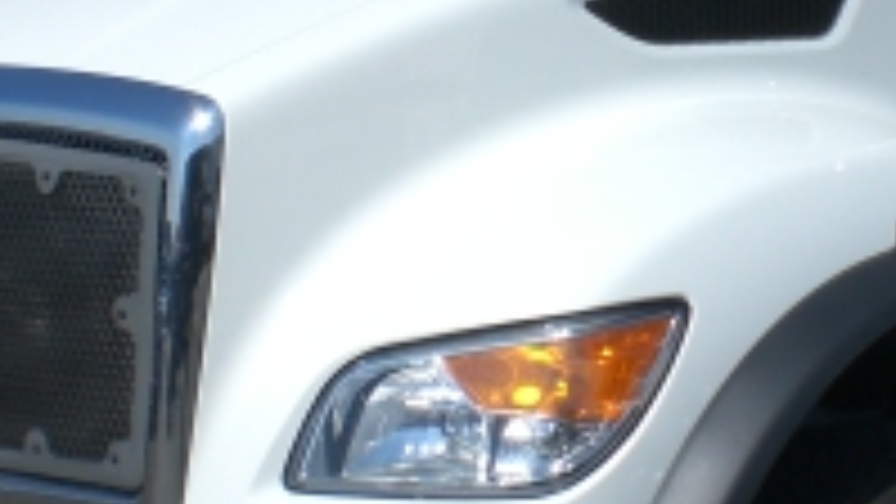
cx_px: 946
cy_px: 166
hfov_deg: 15.8
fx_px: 3160
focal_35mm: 133
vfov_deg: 9.1
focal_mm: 6.3
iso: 50
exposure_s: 1/1000
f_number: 4.4
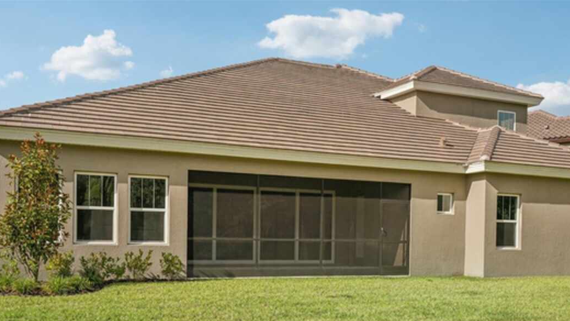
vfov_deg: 29.3
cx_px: 313
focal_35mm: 40
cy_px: 234
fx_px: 604
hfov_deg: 50.4
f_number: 4
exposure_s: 1/4000
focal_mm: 31
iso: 400
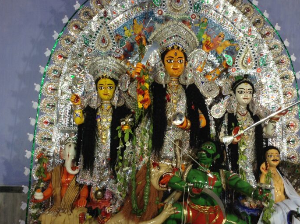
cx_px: 166
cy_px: 116
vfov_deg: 38.6
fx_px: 320
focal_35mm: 37
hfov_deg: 50.1
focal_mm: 3.3
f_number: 2.4
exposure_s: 1/100
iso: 40
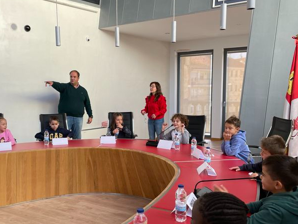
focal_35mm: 35
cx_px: 126
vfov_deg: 40.6
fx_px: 301
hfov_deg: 52.4
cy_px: 127
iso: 32
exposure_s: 1/127
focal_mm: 4.2
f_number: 1.6
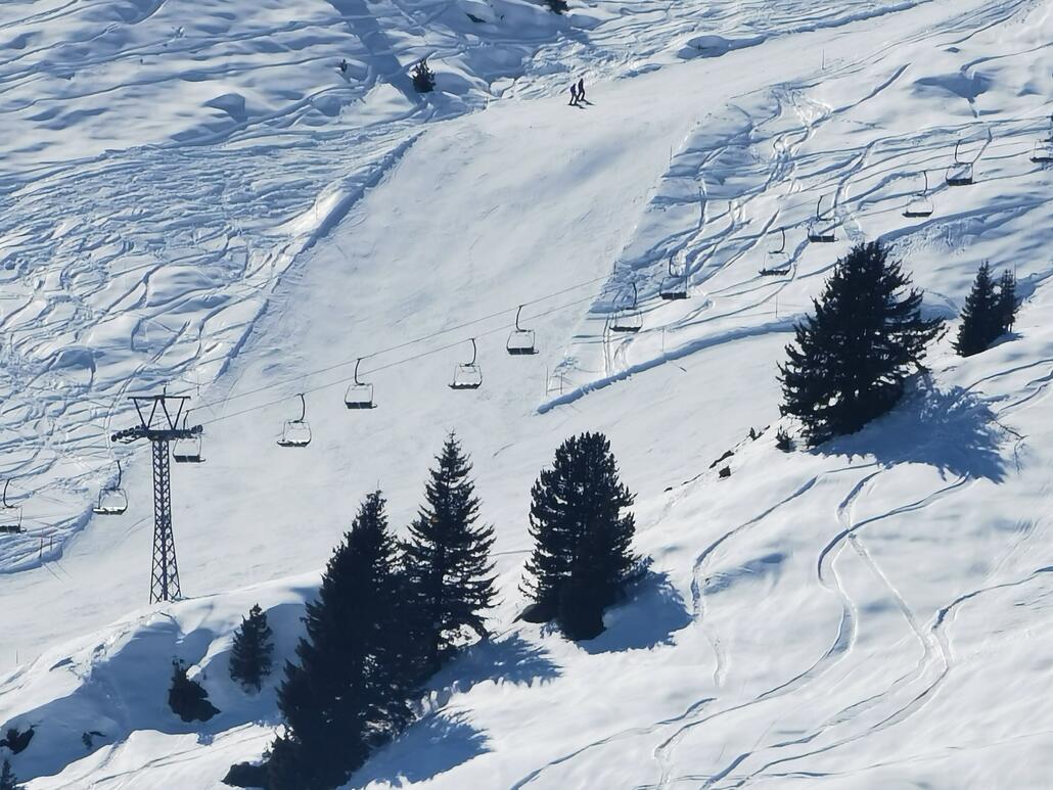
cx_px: 526
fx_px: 7637
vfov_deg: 5.9
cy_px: 395
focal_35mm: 251
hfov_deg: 7.9
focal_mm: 14.46
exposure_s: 1/2146
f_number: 3.4
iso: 50
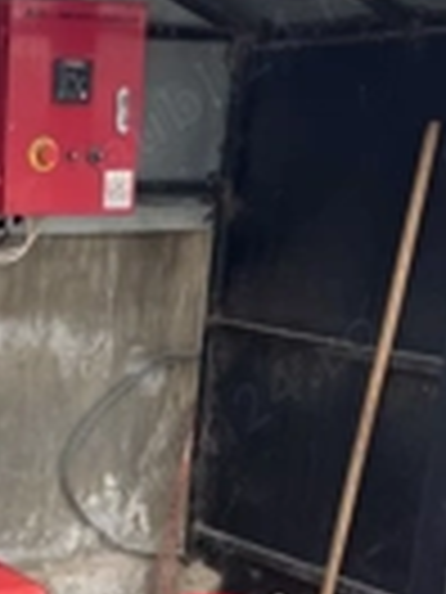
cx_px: -27
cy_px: 477
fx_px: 1254
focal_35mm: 73
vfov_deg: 26.2
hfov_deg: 19.4
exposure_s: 1/126
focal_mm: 6.76
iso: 64
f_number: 1.78
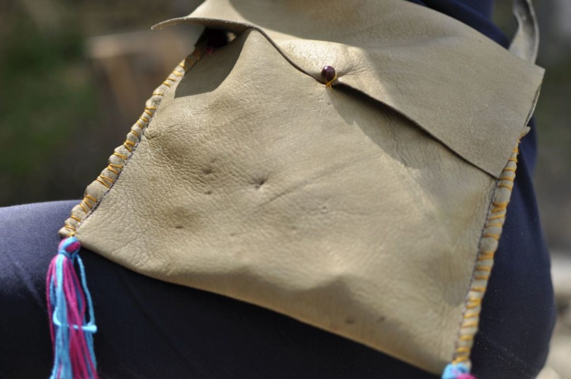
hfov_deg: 37.9
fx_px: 832
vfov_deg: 25.7
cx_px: 286
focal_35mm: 52
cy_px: 190
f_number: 1.8
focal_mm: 35
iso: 200
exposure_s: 1/3200
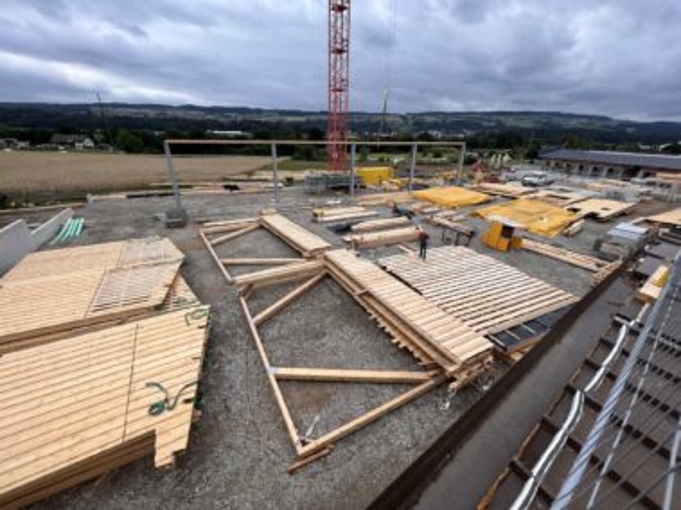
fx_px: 256
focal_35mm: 13
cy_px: 255
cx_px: 340
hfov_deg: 106.2
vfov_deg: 89.9
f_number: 1.8
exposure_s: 1/608
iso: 32
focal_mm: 1.57
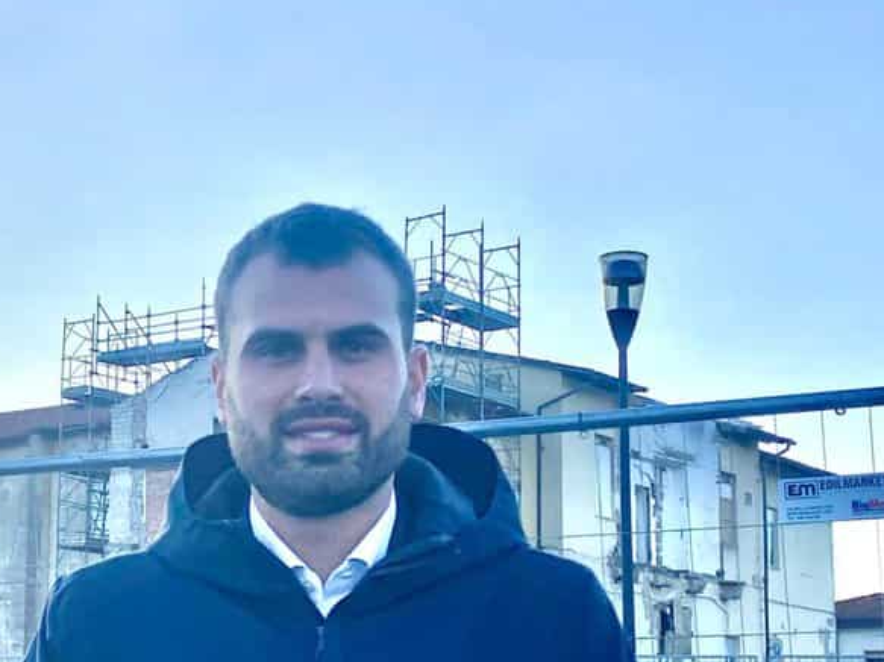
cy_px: 493
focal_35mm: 74
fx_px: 1889
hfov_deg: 25.9
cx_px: 191
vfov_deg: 19.8
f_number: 1.8
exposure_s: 1/2066
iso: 32
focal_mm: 4.25
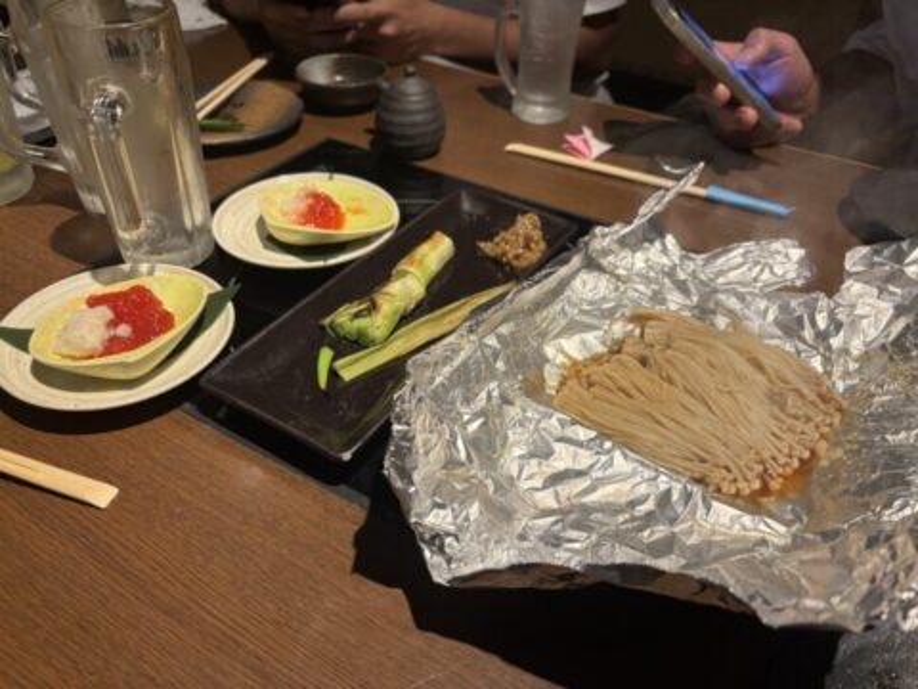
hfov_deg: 67.3
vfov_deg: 53.1
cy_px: 344
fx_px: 690
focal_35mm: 26
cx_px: 459
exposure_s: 1/60
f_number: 1.6
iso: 100
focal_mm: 5.96
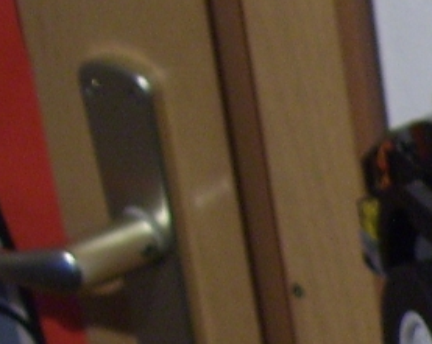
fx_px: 2631
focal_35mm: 206
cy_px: 618
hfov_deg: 8.5
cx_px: 1073
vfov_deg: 7.3
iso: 100
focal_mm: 7.8
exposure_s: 1/13
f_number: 2.8
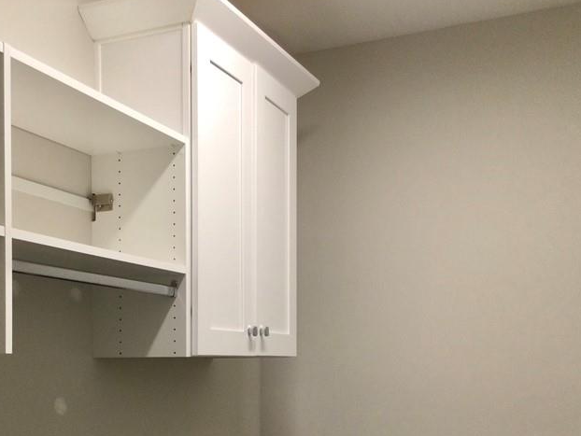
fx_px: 856
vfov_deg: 28.0
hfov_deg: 37.2
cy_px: 349
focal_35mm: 51
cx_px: 213
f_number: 2.4
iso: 50
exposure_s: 1/30
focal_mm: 3.3
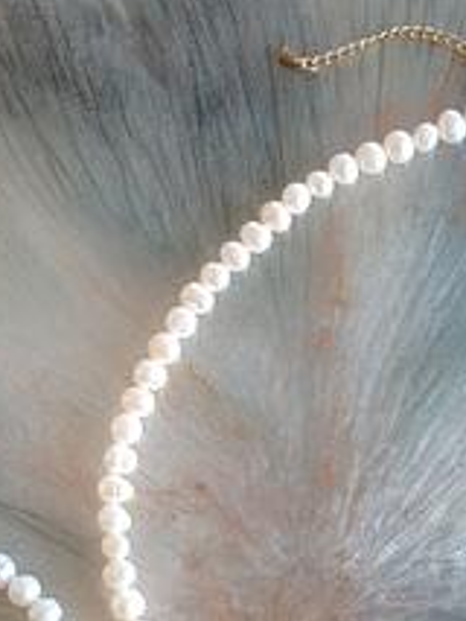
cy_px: 528
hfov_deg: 10.9
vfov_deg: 14.4
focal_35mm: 136
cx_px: 296
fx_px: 2439
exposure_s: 1/33.3
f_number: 1.75
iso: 634
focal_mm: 5.25
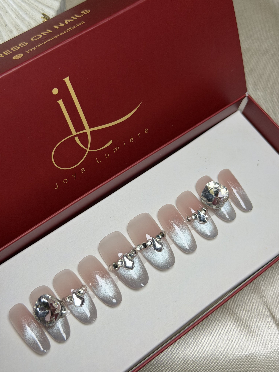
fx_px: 516
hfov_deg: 30.3
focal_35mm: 48
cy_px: 186
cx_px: 140
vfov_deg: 39.7
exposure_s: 1/100
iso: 80
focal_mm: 6.76
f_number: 1.78
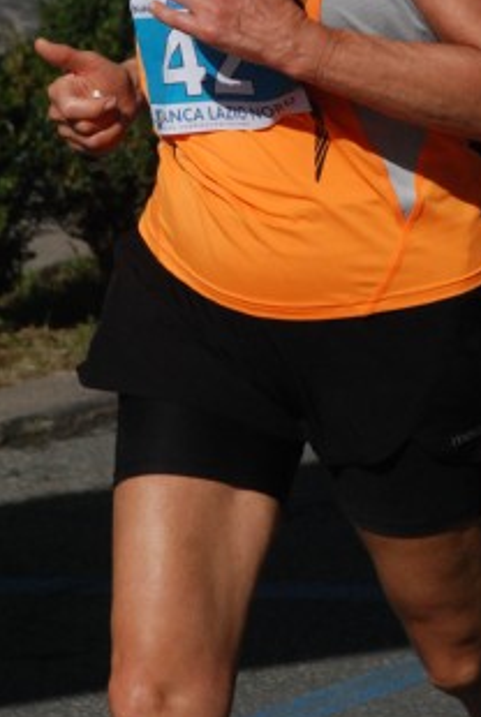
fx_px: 6084
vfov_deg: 6.7
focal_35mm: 305
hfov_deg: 4.5
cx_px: 242
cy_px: 74
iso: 1000
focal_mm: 105
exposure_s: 1/2500
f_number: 11
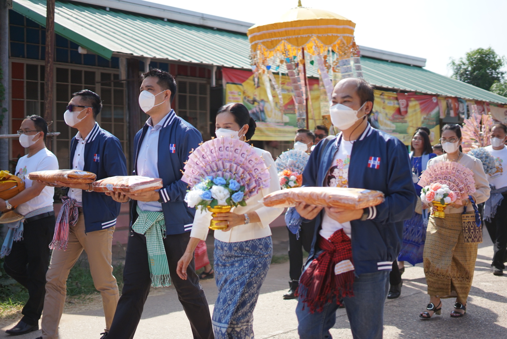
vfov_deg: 27.0
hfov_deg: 39.6
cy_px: 170
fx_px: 705
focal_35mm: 50
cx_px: 254
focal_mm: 50
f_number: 1.8
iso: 400
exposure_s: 1/8000
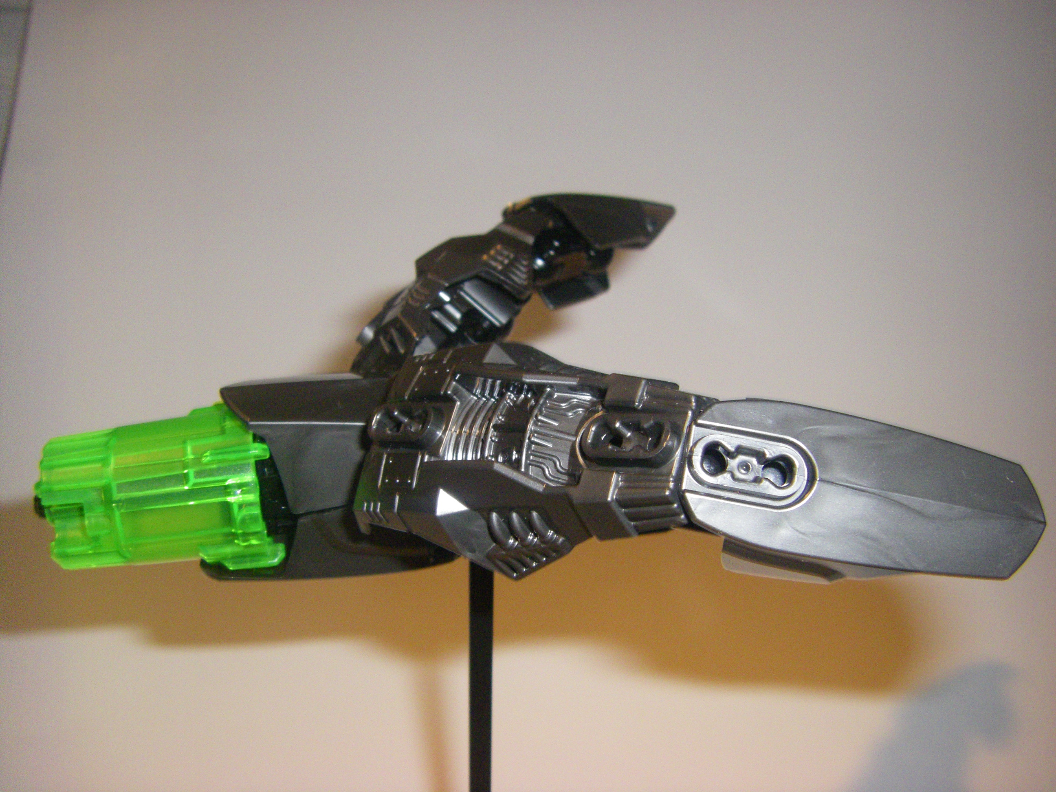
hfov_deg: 49.0
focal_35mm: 38
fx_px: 1159
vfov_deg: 37.7
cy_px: 396
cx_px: 528
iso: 500
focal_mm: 6.3
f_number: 7
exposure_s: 1/50
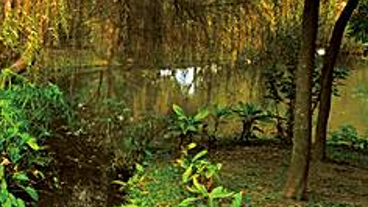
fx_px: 390
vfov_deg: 29.7
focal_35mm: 40
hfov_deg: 34.7
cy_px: 100
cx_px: -114
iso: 400
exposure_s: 1/800
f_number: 7.1
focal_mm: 14
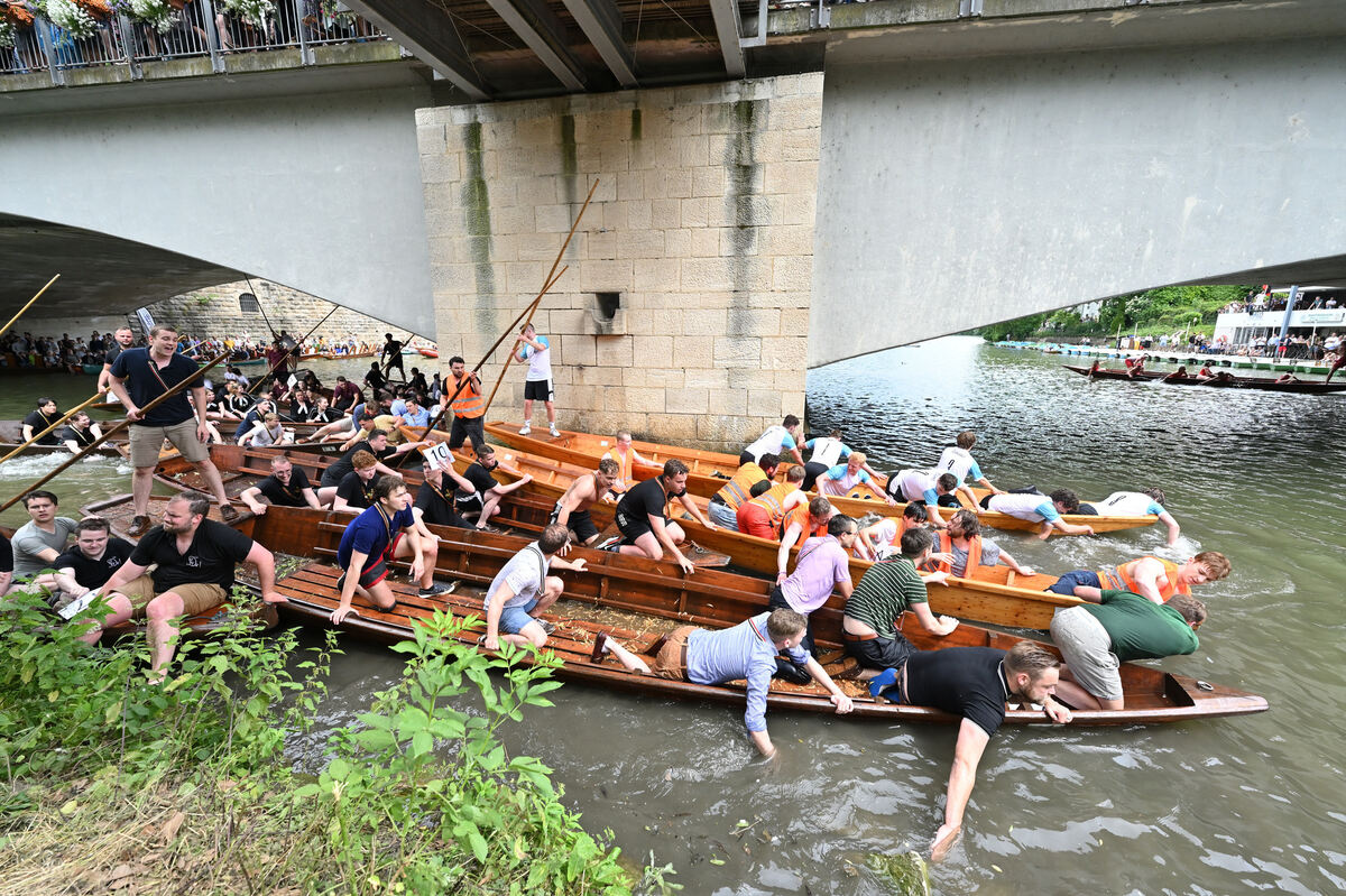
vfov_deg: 81.2
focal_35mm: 14
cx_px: 673
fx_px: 523
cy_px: 448
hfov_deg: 104.3
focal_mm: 14
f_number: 4
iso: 800
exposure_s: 1/1600
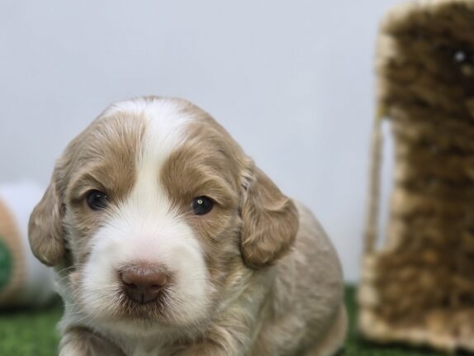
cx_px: 172
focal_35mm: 41
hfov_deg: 45.3
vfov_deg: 34.0
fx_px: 562
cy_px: 292
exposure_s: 1/120
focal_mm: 6.3
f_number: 1.7
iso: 50
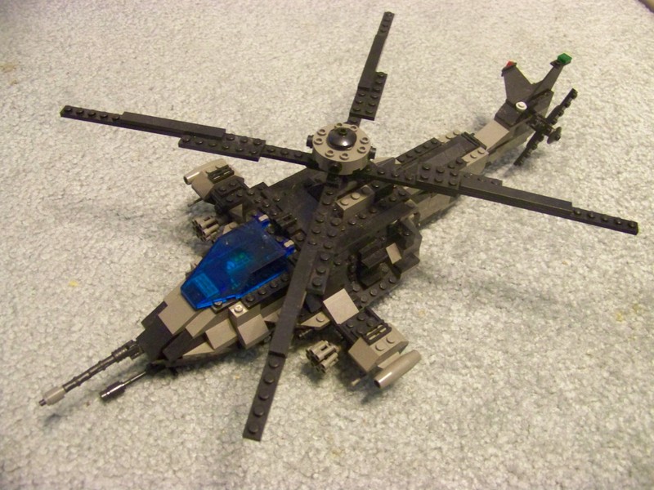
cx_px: 327
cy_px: 245
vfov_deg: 39.7
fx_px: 680
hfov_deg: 51.4
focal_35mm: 36
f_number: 2.8
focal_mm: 5.85
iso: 400
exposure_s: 1/6
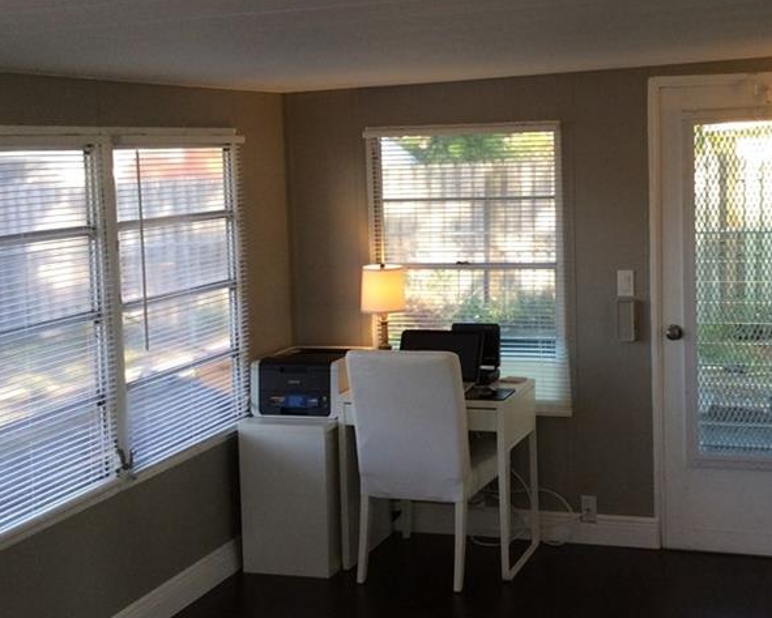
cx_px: 494
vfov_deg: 28.1
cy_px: 260
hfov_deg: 34.5
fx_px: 1234
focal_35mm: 54
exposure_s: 1/60
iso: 32
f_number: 2.4
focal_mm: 3.3
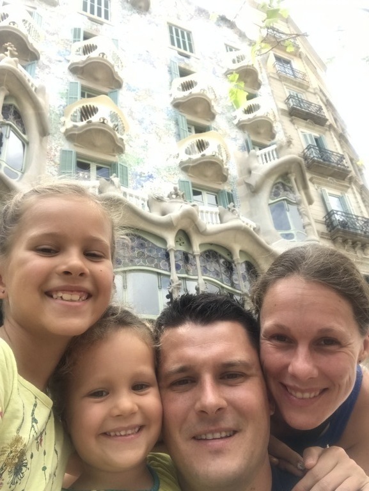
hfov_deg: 44.2
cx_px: 184
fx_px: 454
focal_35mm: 32
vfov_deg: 56.8
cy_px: 246
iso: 25
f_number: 2.2
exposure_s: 1/163
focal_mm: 2.87
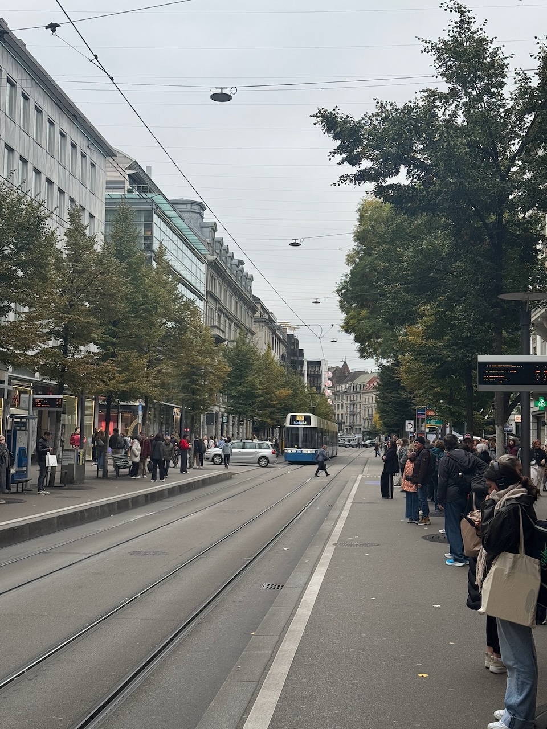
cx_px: 274
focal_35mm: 48
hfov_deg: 30.3
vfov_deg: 39.7
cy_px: 364
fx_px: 1011
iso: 64
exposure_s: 1/1215
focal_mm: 6.76
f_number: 1.78
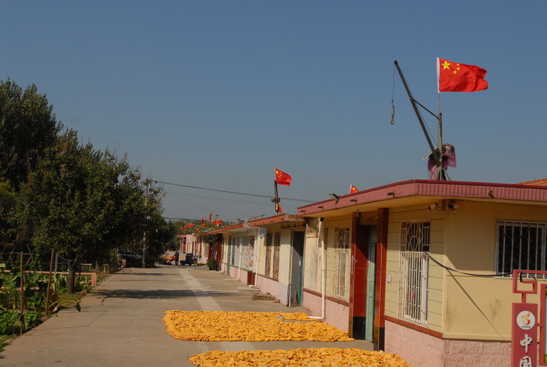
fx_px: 799
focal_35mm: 52
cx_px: 274
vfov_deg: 25.9
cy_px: 184
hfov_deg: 37.8
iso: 200
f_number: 6.3
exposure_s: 1/1250
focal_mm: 35
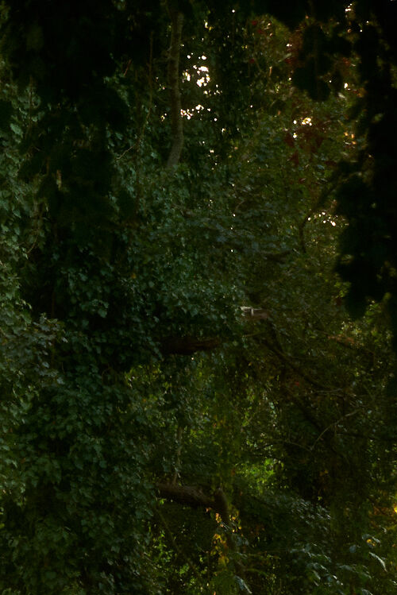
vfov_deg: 7.6
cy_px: 744
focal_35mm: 269
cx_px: -222
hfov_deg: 5.1
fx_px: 4445
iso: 200
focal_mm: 56.3
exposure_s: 1/180
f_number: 2.8
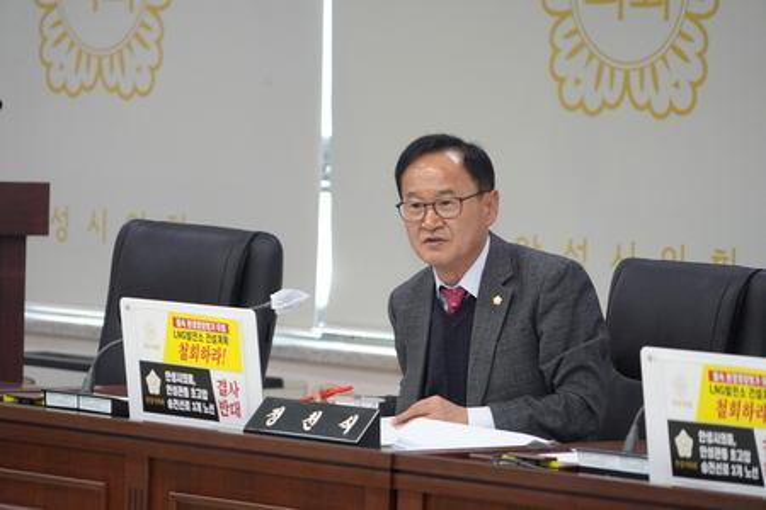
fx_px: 5106
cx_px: 383
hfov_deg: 8.6
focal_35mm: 240
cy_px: 255
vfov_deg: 5.7
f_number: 6.3
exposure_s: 1/250
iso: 3200
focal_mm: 240
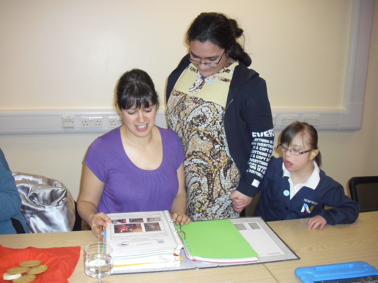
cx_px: 189
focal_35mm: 38
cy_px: 142
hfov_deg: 49.0
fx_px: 415
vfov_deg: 37.7
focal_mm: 6.2
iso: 200
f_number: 2.8
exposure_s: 1/60
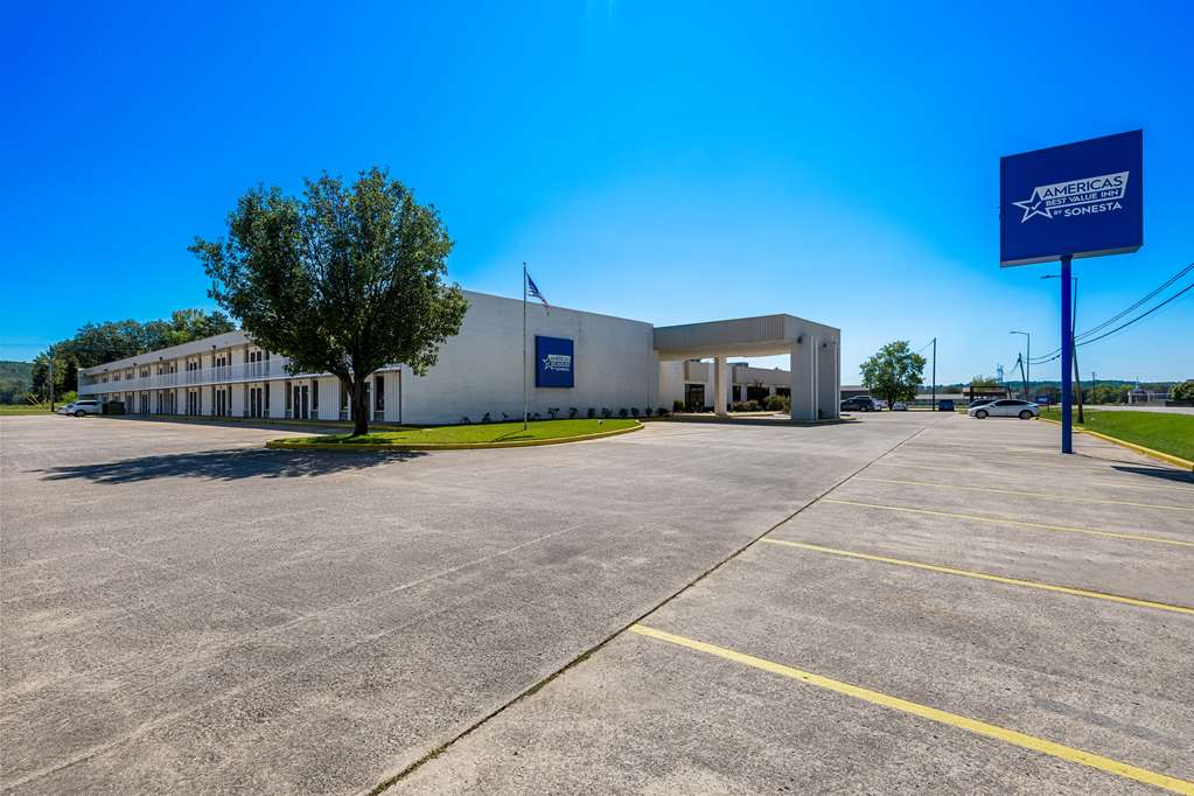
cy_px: 398
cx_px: 597
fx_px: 564
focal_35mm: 17
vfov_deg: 70.4
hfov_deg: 93.3
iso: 100
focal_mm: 17
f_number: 8
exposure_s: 1/200
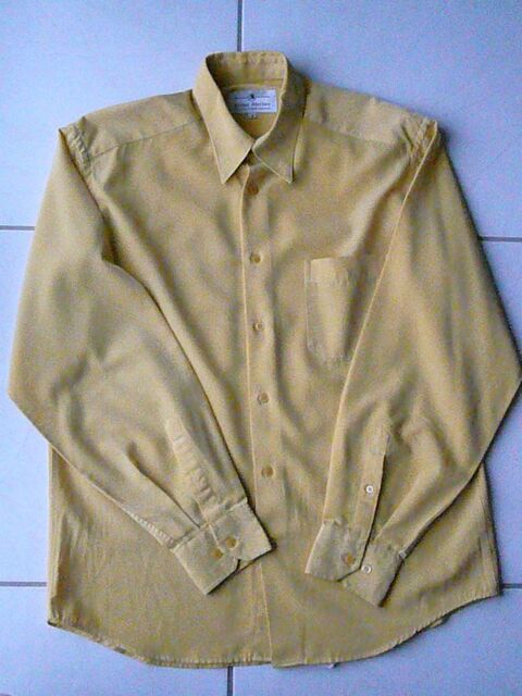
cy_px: 348
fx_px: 925
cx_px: 261
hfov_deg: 31.5
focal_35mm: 46
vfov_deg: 41.2
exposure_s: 1/1000
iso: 3200
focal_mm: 7.5
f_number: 3.5
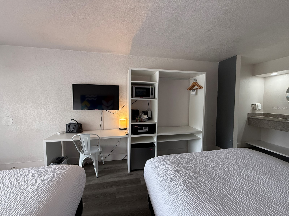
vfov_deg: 85.7
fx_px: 117
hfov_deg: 102.1
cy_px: 108
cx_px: 144
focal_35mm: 14
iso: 320
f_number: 2.2
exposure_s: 1/120
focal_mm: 2.22
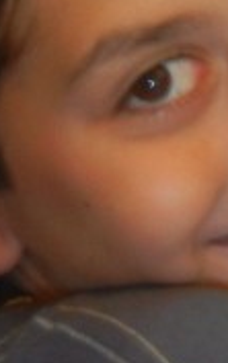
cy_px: -39
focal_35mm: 184
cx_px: 382
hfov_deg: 7.0
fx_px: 1825
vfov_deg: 11.2
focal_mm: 5.4
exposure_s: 1/6.9
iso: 200
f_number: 3.5
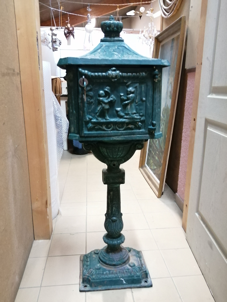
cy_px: 151
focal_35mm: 26
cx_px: 114
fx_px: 227
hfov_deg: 53.1
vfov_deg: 67.3
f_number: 1.8
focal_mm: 3.46
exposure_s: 1/20
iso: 640
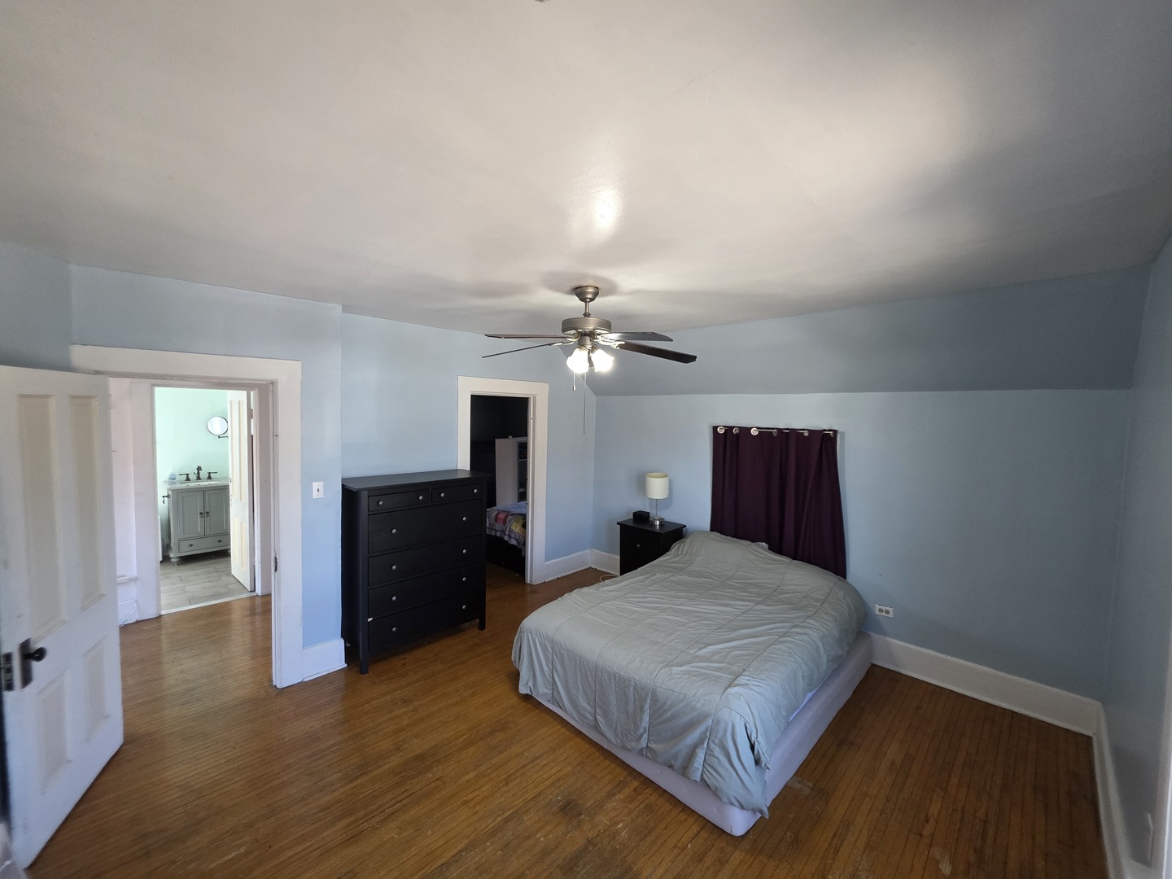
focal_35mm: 13
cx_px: 586
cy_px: 440
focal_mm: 2.2
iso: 250
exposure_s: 1/120
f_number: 1.9
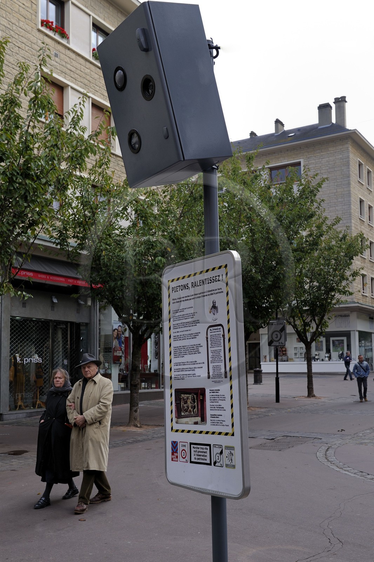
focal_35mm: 38
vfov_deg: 50.7
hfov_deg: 35.0
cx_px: 187
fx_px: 592
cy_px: 281
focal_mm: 38
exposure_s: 1/160
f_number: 10
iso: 400
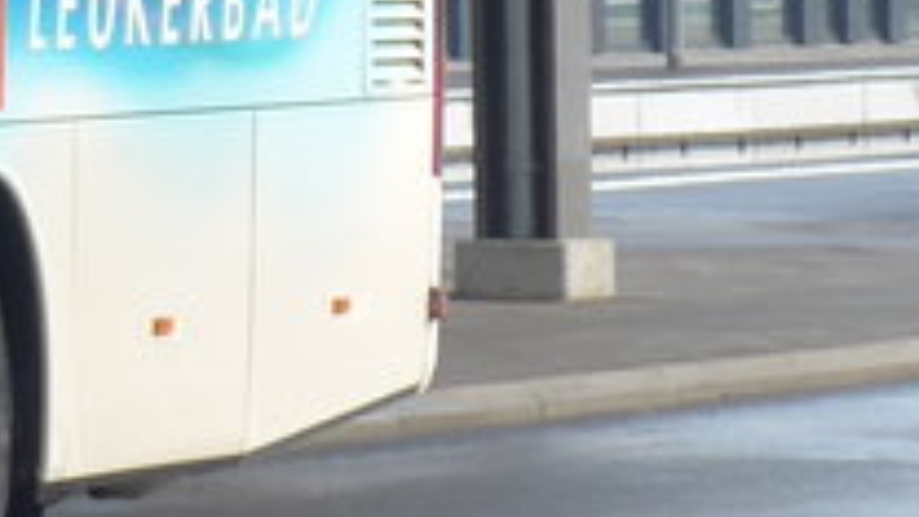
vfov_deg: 2.9
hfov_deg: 5.0
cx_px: -1387
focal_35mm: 415
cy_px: -376
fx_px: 10113
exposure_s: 1/100
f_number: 3.9
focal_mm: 13.4
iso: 80
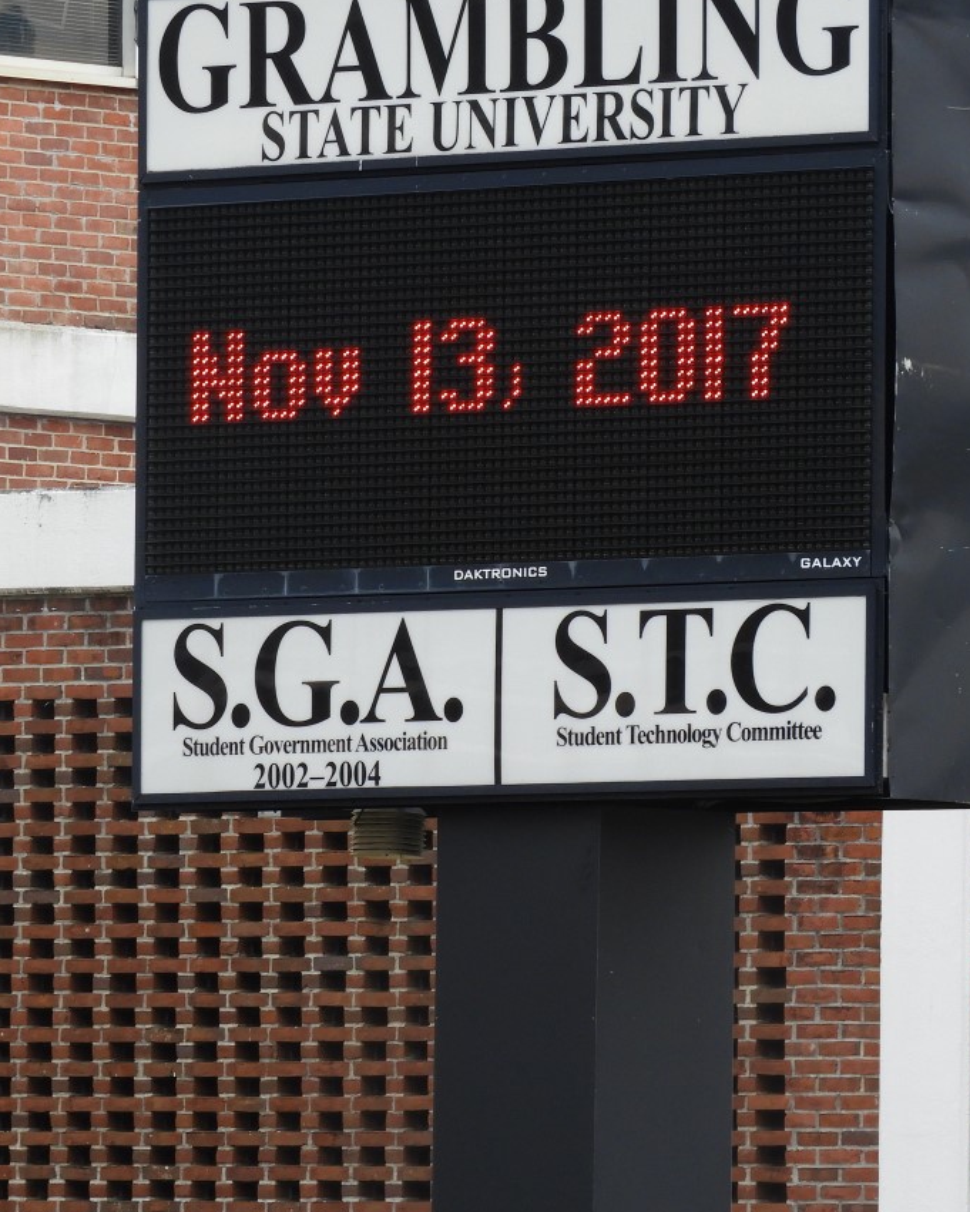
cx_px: 442
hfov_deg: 3.5
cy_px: 464
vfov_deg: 4.3
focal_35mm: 446
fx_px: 16002
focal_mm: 48.4
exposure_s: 1/125
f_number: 5.5
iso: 125
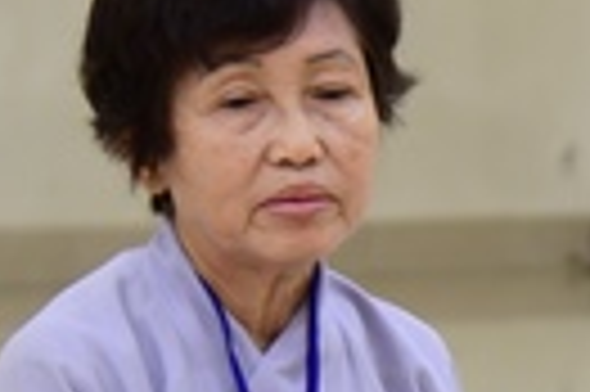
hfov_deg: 6.6
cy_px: 239
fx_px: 5041
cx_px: 838
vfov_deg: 4.5
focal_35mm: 308
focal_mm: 62
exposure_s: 1/40
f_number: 4
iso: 1000
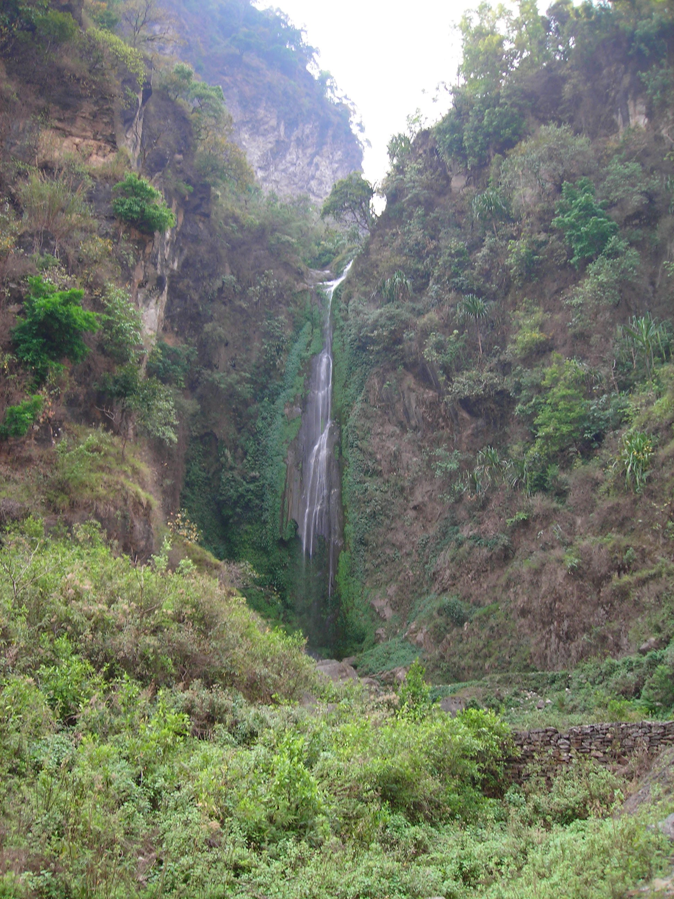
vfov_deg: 49.0
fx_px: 987
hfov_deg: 37.7
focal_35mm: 38
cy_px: 450
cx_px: 337
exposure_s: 1/53.6
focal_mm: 6.3
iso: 50
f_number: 3.2
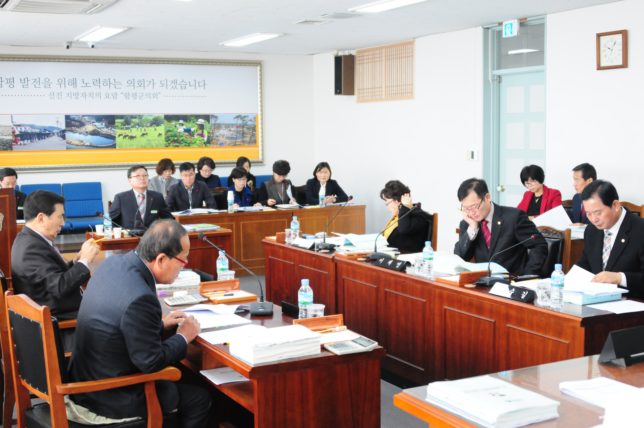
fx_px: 858
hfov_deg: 41.2
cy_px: 214
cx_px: 322
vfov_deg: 28.0
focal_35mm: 48
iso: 1600
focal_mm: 32
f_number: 3.5
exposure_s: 1/160
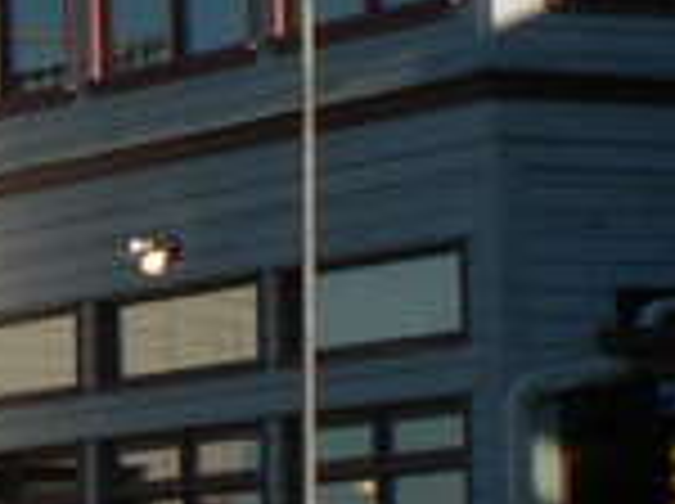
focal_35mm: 310
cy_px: 572
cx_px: -536
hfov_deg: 6.3
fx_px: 6035
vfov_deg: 4.8
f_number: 8
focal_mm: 9.6
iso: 80
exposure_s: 1/250
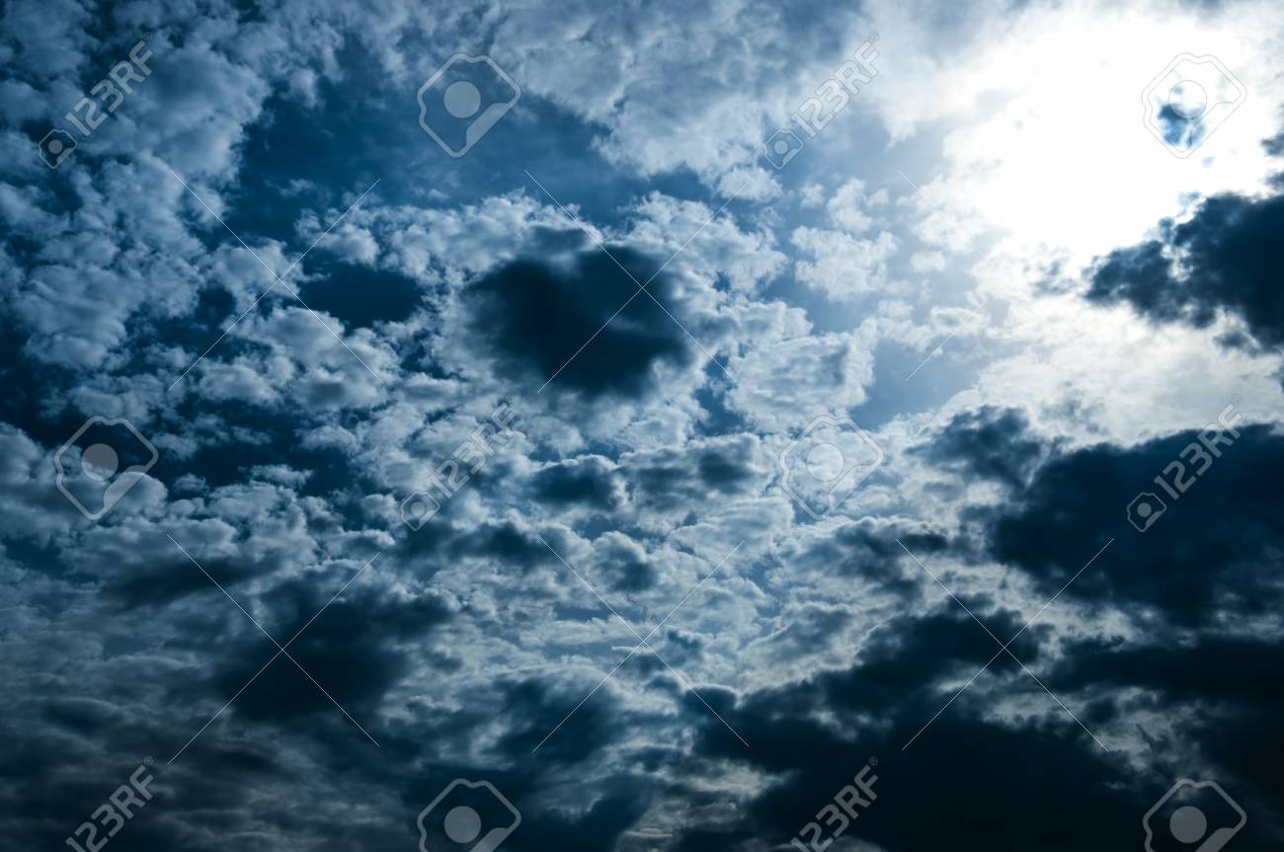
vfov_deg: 29.8
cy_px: 426
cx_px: 642
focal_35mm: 45
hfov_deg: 43.7
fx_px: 1603
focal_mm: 30
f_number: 7.1
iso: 200
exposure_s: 1/1250
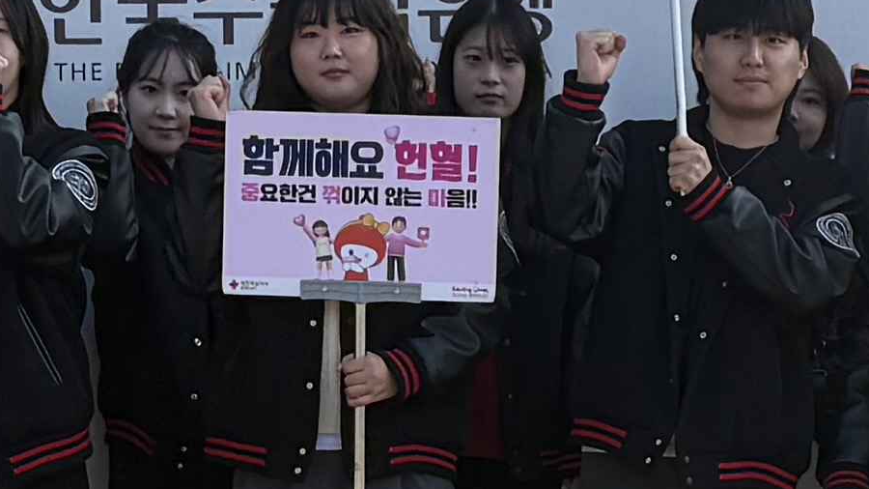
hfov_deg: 13.0
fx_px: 3825
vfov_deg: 7.3
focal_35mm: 166
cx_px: 527
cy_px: 454
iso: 100
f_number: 1.78
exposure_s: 1/3425
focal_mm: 6.76
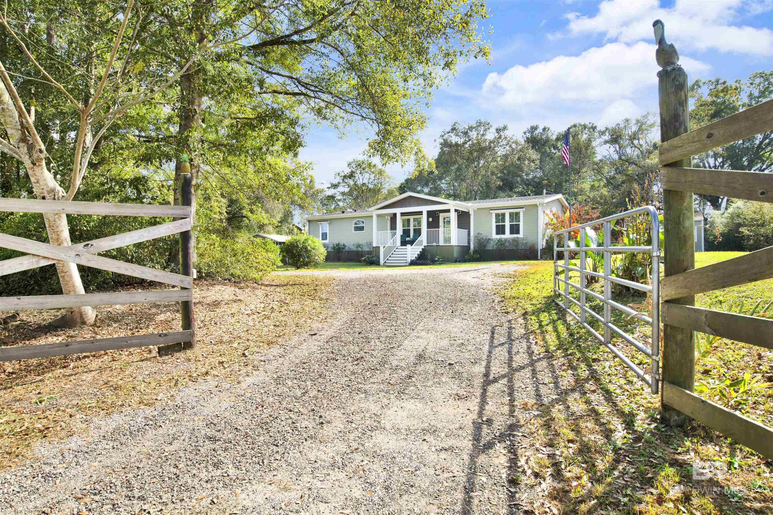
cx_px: 386
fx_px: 386
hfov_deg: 90.0
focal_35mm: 18
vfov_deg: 67.4
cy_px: 258
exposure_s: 1/100
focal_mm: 18
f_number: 11
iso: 200
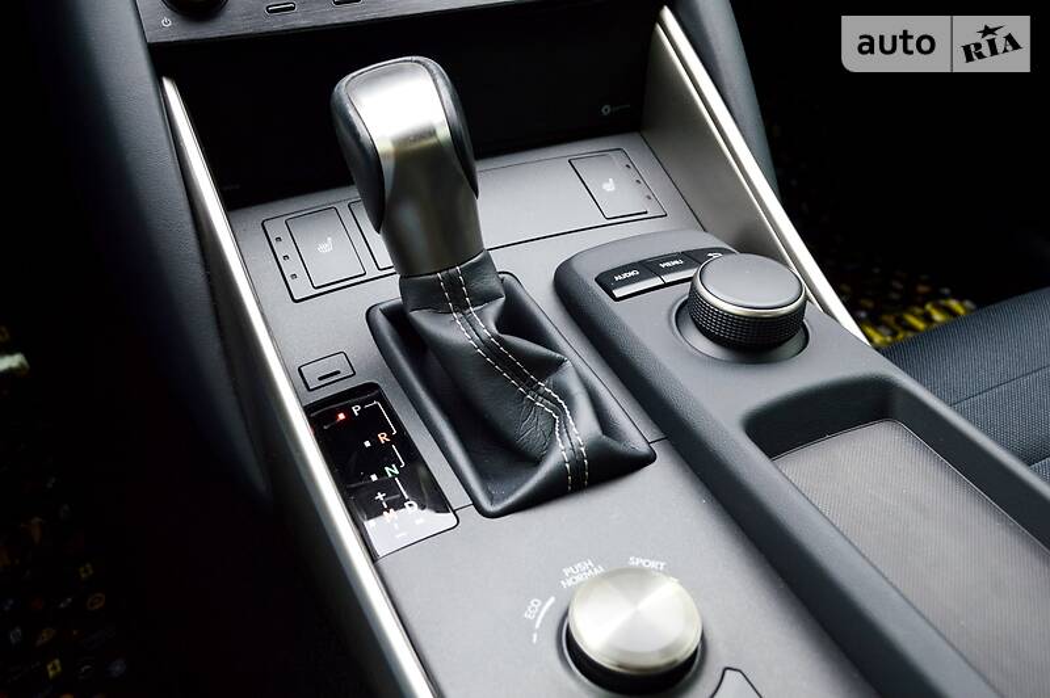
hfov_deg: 53.2
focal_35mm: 36
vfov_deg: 36.8
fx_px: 1049
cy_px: 349
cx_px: 525
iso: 400
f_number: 5.6
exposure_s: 1/125
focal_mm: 24
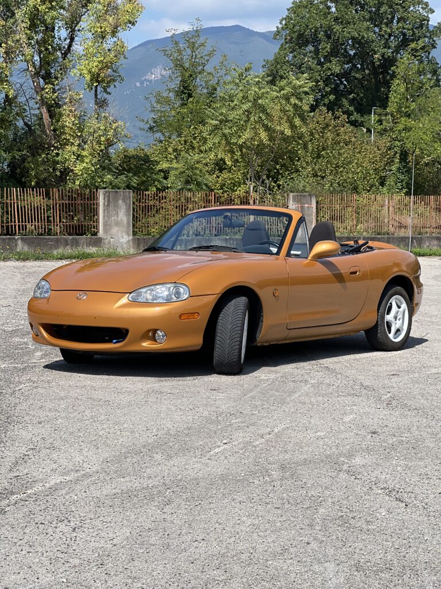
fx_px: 1308
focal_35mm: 77
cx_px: 220
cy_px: 294
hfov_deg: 19.1
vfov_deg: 25.3
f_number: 2.8
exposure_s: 1/827
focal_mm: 9
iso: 32
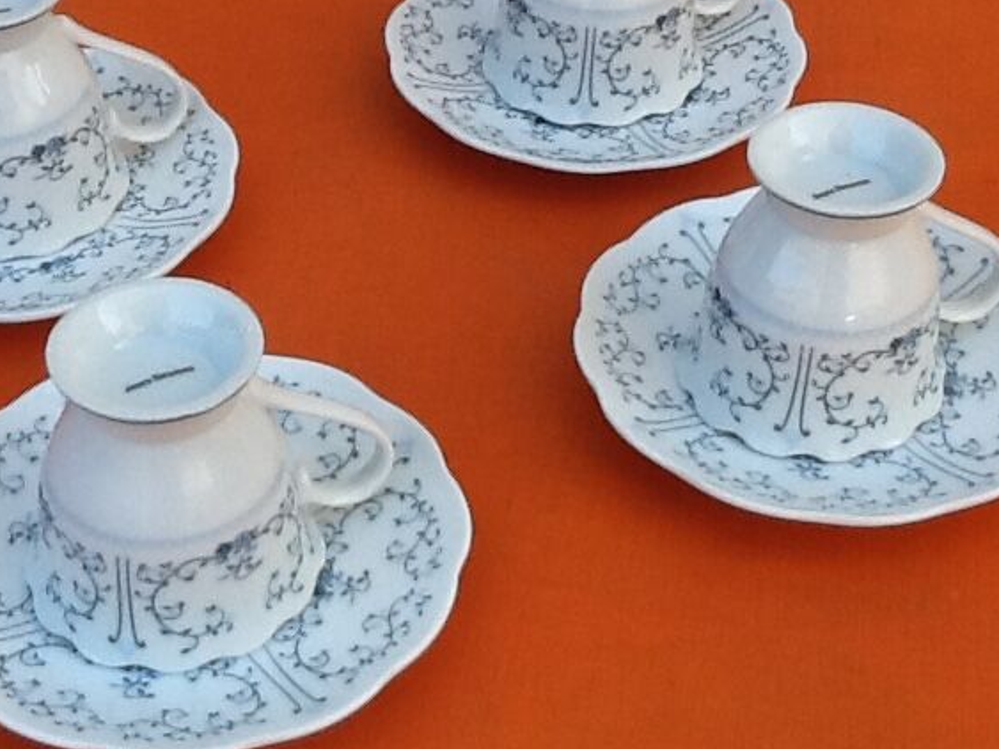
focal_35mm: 75
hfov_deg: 26.0
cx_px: 419
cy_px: 339
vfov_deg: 19.6
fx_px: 2164
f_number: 2.4
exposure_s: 1/287
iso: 40
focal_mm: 2.03
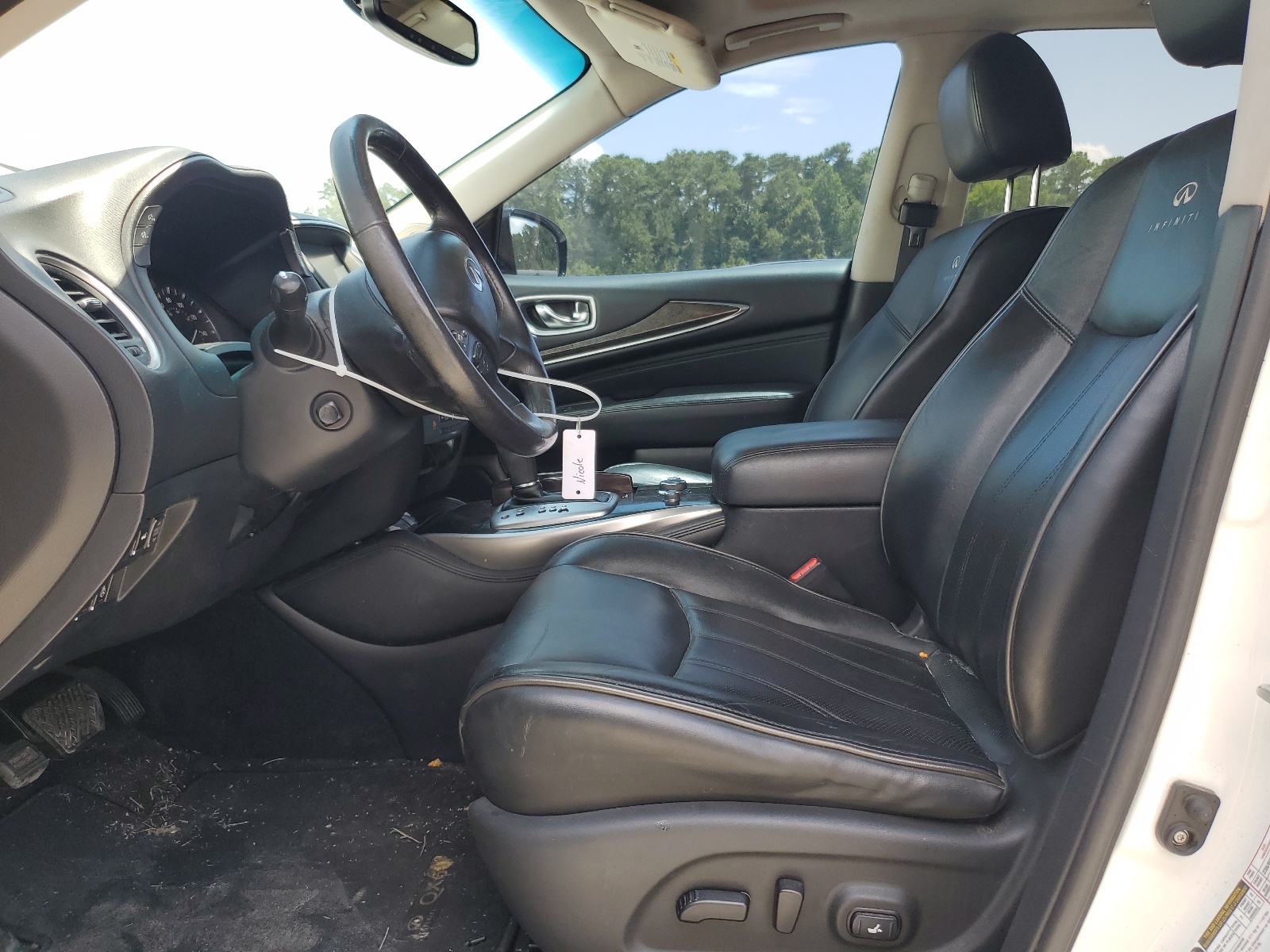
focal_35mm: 26
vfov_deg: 53.1
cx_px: 635
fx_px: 954
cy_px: 476
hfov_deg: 67.3
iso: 50
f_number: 1.5
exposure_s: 1/500
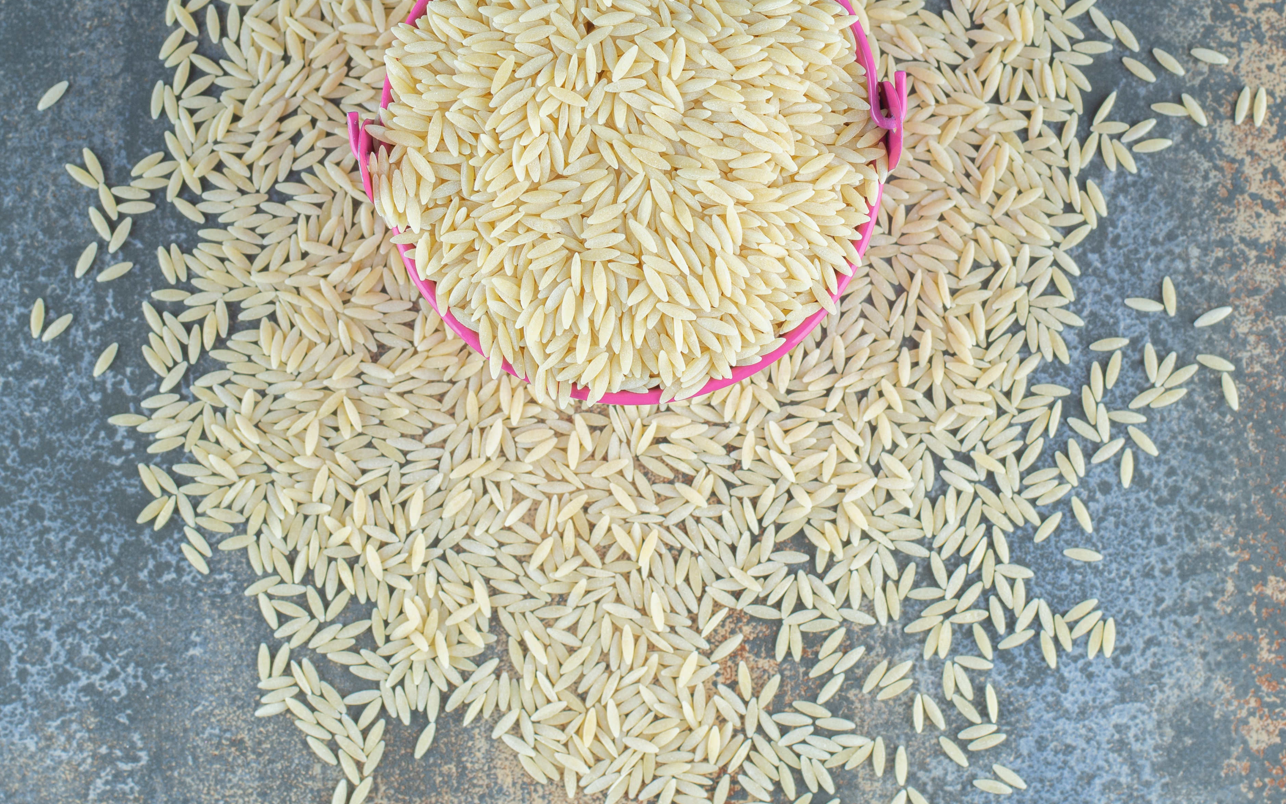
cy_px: 250
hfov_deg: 17.1
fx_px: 4276
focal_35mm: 122
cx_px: 671
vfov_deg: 10.7
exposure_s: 1/100
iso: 100
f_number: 8
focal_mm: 50
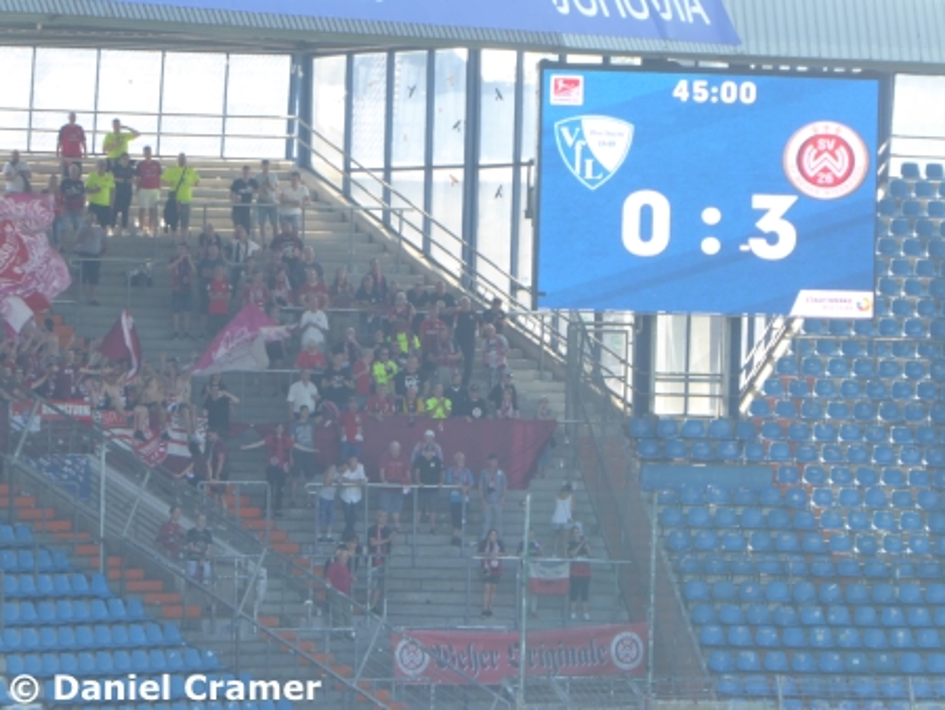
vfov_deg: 4.3
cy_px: 355
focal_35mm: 347
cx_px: 472
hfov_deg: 5.7
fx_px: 9478
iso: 160
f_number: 6
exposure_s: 1/80
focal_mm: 62.1
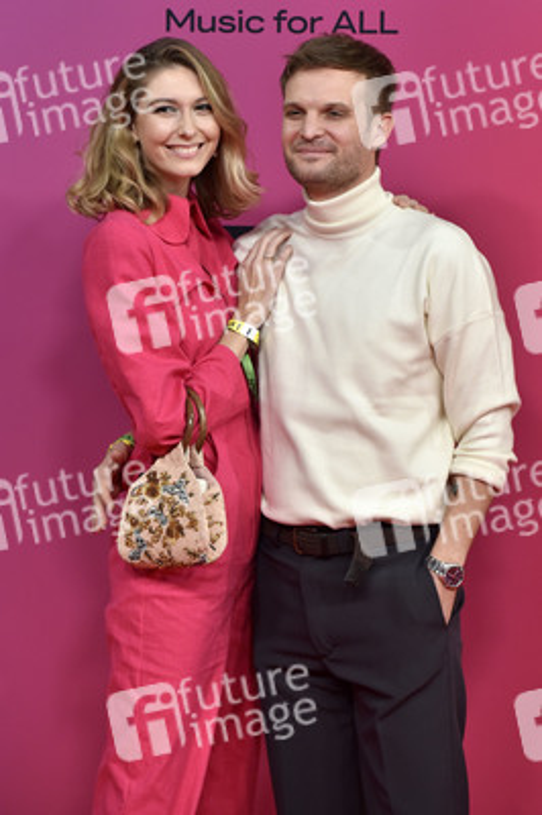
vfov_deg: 15.8
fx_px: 2941
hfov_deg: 10.5
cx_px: 271
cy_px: 408
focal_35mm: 130
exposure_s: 1/200
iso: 2000
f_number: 5.6
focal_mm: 130
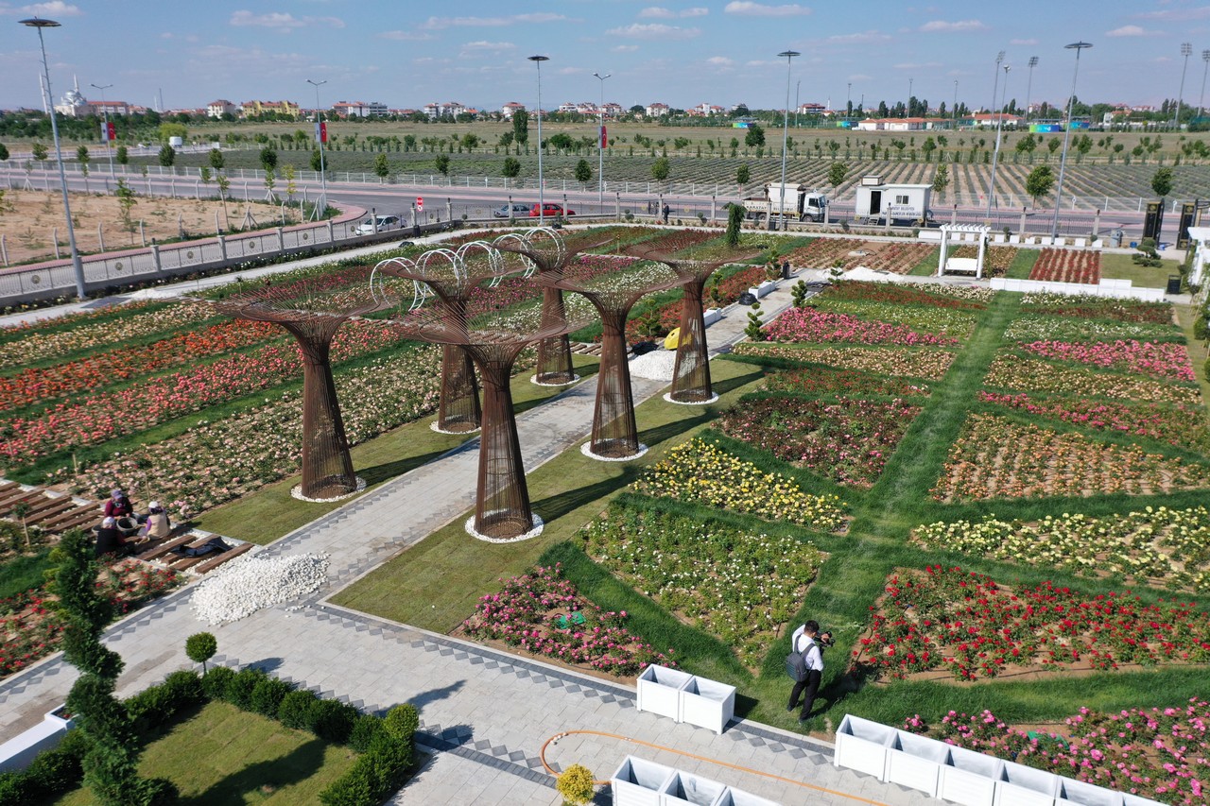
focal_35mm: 28
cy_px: 403
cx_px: 605
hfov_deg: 65.5
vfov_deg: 46.4
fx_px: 941
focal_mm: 10.26
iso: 100
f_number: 3.5
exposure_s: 1/60
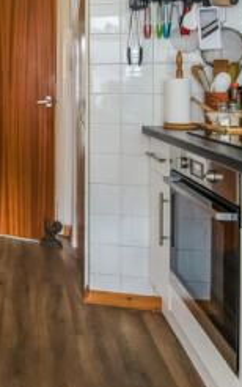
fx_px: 401
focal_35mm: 38
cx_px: -52
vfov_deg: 48.5
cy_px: 75
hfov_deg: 28.9
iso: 400
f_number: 7.1
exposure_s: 1
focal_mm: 14
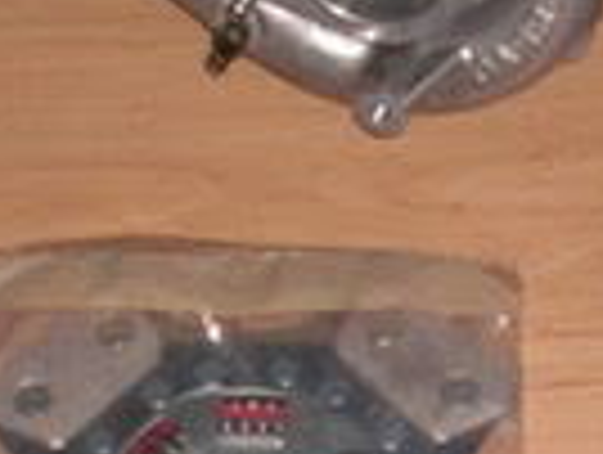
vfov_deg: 8.2
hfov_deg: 10.6
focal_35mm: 181
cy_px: 490
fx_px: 3159
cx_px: 842
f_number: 3.3
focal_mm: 6.3
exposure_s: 1/45
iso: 160
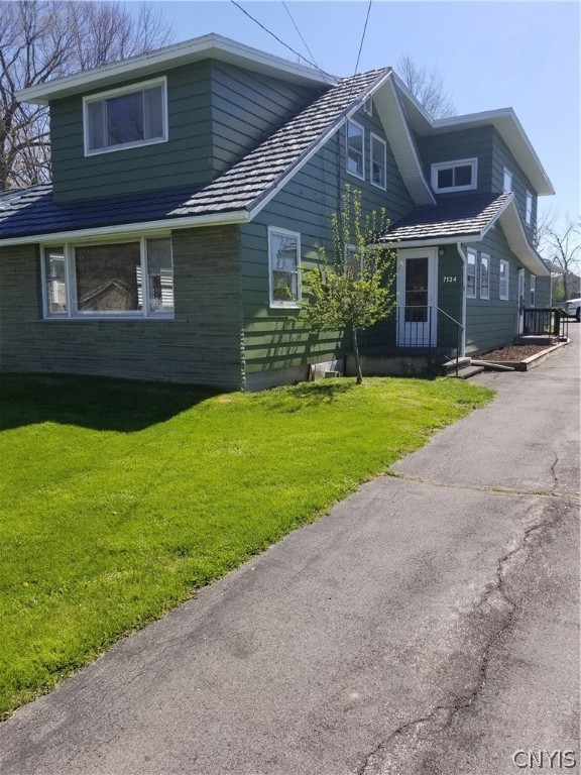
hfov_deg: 53.1
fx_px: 582
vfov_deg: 67.3
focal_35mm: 26
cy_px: 388
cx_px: 290
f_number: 1.7
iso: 50
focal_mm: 4.25
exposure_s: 1/1772
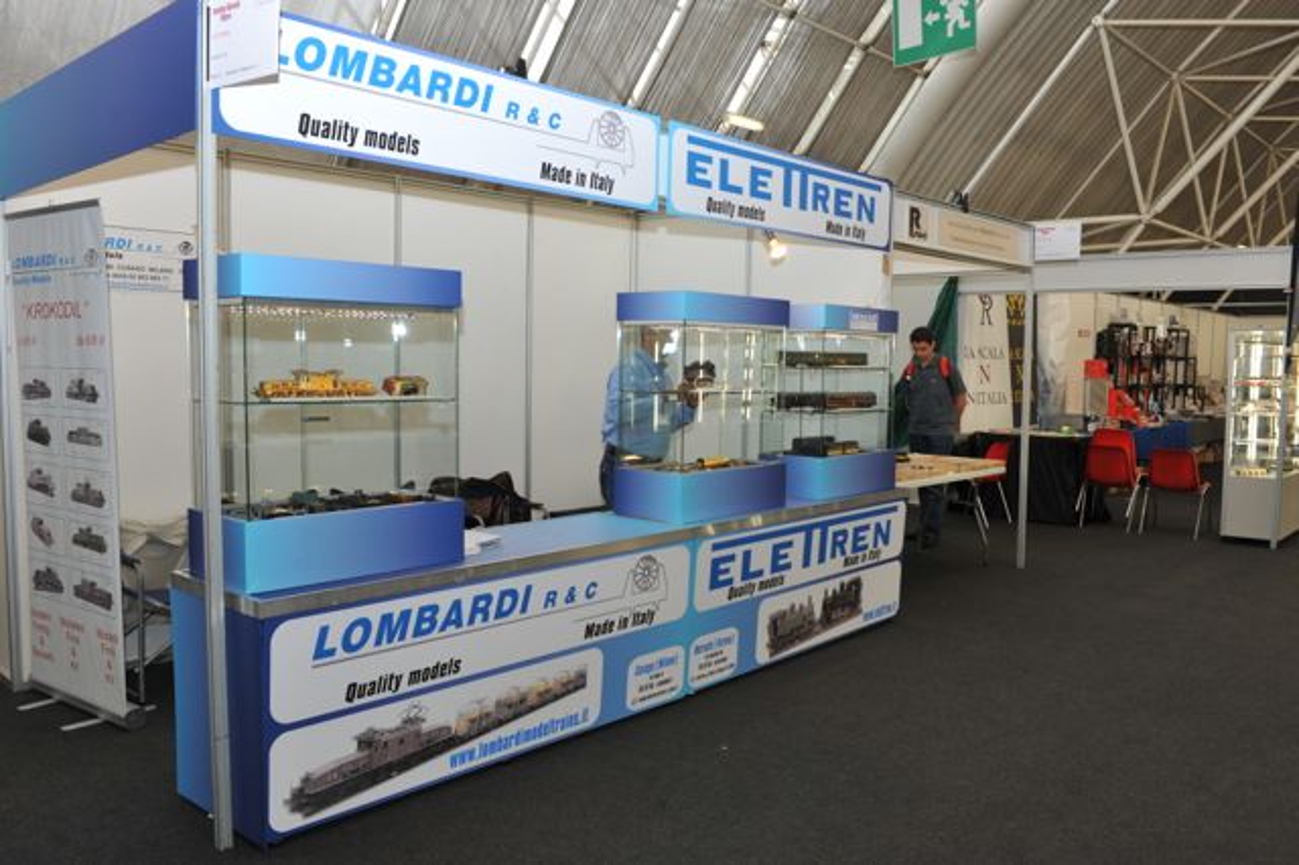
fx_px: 1010
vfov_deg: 46.4
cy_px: 432
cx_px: 650
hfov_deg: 65.5
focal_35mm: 28
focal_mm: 28
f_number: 7.1
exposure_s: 1/50
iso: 400
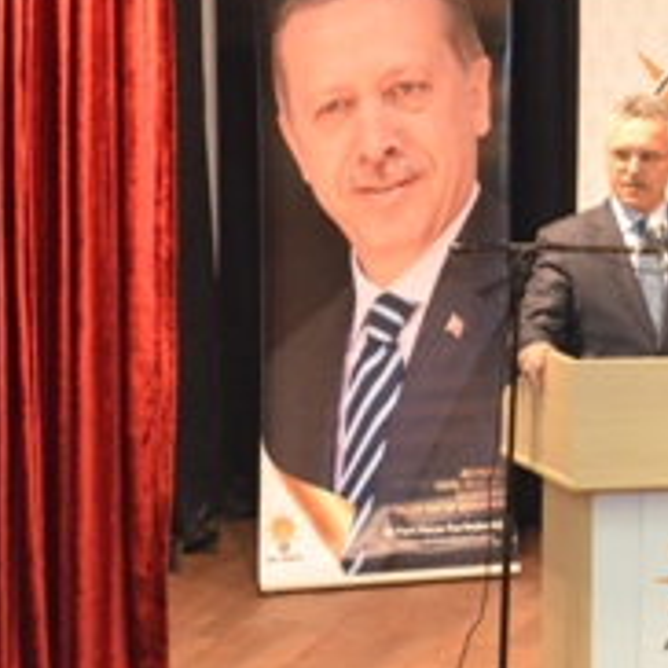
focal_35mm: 246
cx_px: 991
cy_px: 518
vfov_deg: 7.1
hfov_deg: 7.0
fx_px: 5382
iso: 2800
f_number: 5.6
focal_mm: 55
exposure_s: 1/60
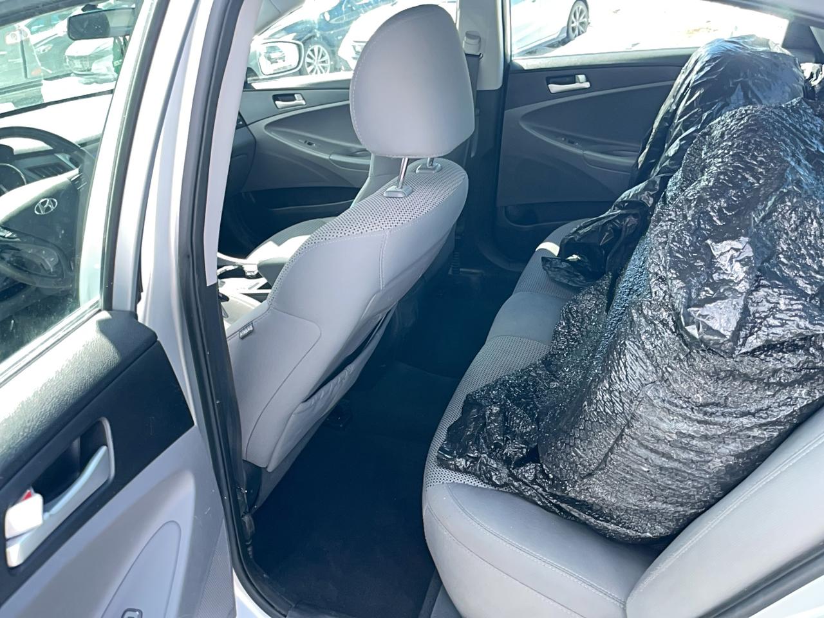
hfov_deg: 67.3
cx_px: 412
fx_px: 619
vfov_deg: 53.1
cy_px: 309
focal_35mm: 26
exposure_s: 1/357
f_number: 1.6
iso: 32
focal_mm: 4.2
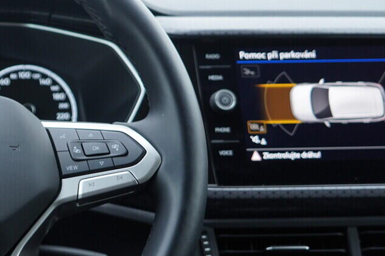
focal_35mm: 82
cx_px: -40
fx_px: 877
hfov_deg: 23.3
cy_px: 132
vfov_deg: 16.6
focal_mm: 24
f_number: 2.8
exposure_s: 1/40
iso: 200
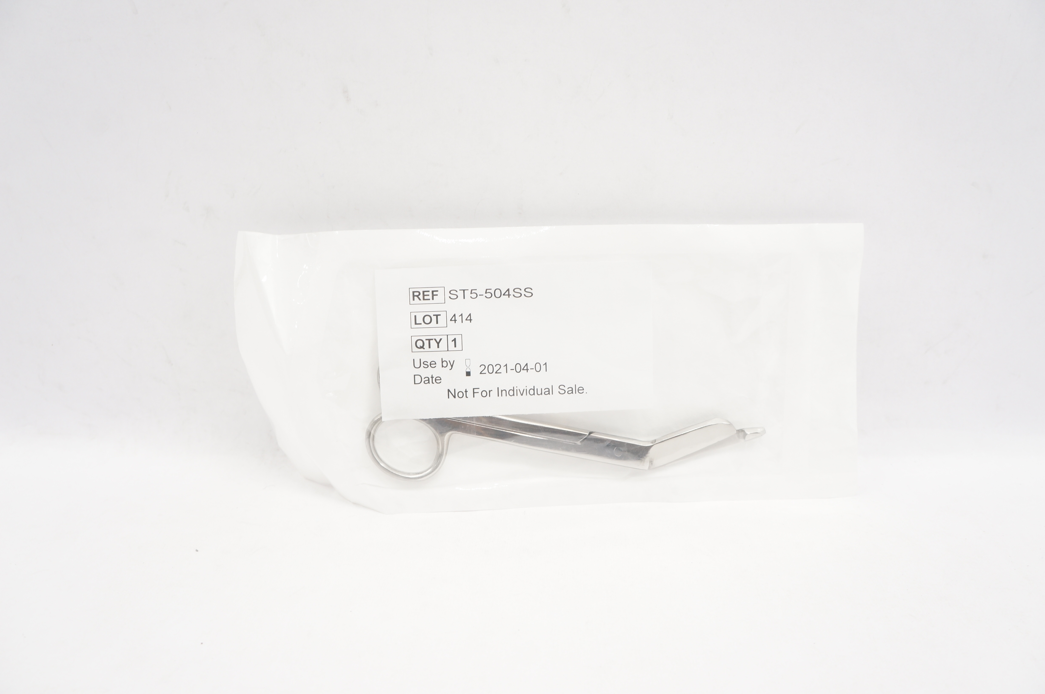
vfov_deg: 47.8
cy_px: 347
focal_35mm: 27
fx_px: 783
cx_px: 522
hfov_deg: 67.4
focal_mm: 18
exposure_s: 1/40
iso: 400
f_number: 6.3
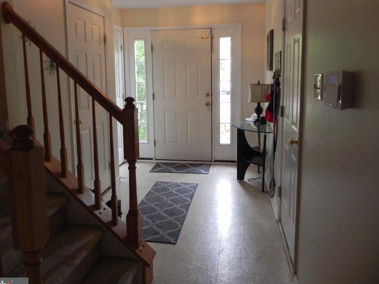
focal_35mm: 29
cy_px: 136
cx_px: 188
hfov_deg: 61.7
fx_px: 317
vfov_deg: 48.2
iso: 232
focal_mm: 4.6
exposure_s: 1/30
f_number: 2.8
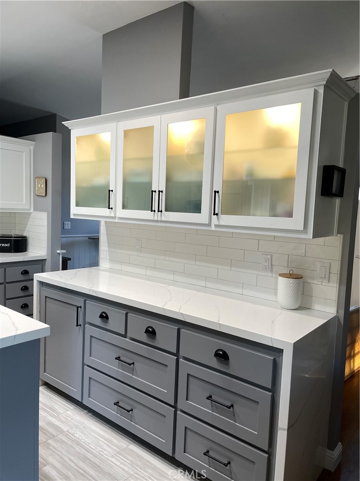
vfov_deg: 67.3
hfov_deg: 53.1
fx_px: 361
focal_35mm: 26
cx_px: 180
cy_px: 240
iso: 100
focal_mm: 4.2
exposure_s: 1/120
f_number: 1.6
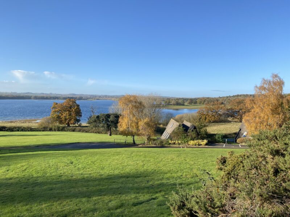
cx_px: 145
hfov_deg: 67.3
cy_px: 108
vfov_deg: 53.1
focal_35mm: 26
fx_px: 218
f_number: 1.8
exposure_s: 1/1996
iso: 32
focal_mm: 4.25
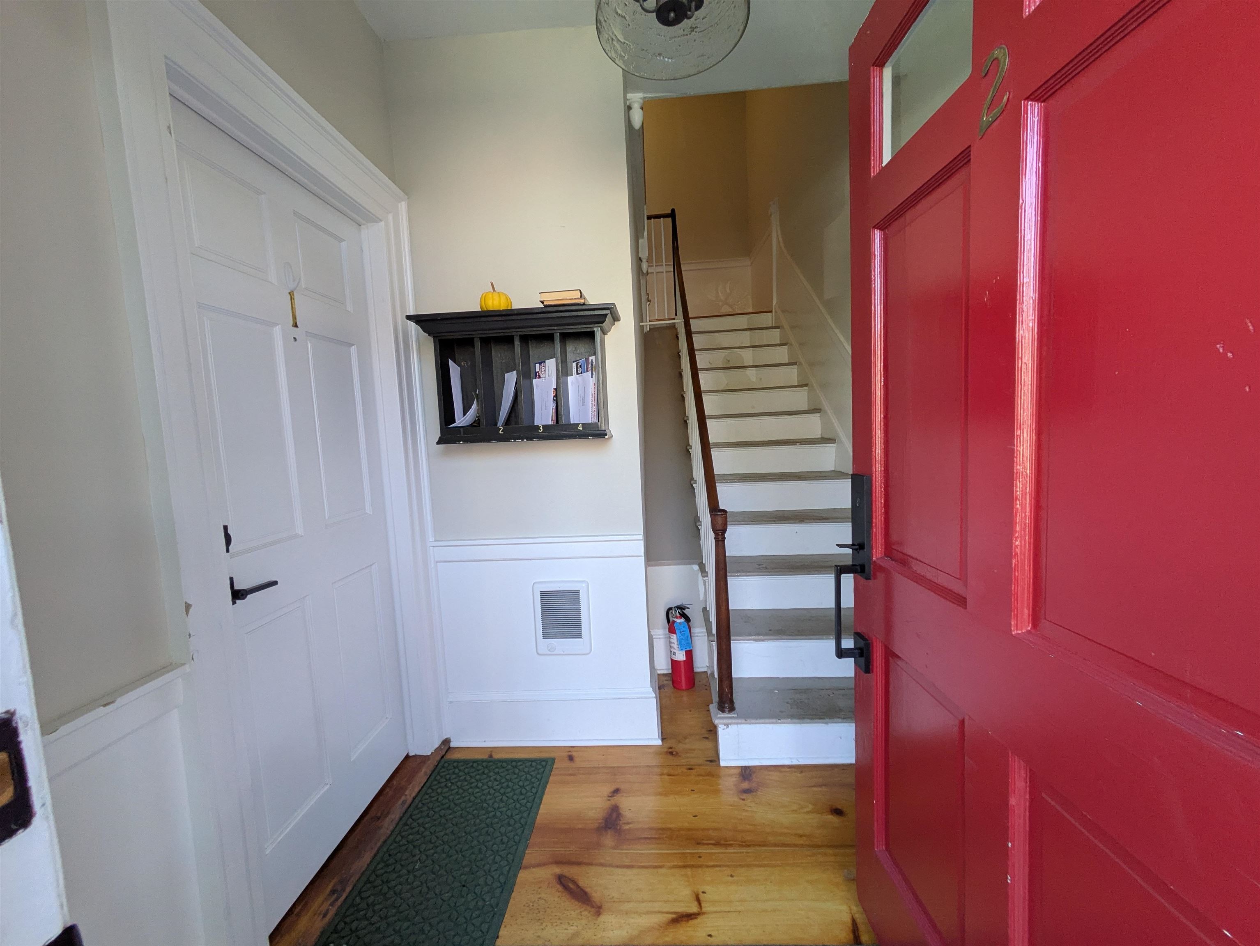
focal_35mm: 14
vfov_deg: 85.7
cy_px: 473
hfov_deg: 102.0
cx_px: 630
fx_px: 510
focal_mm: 1.83
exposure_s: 1/120
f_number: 2.2
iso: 118
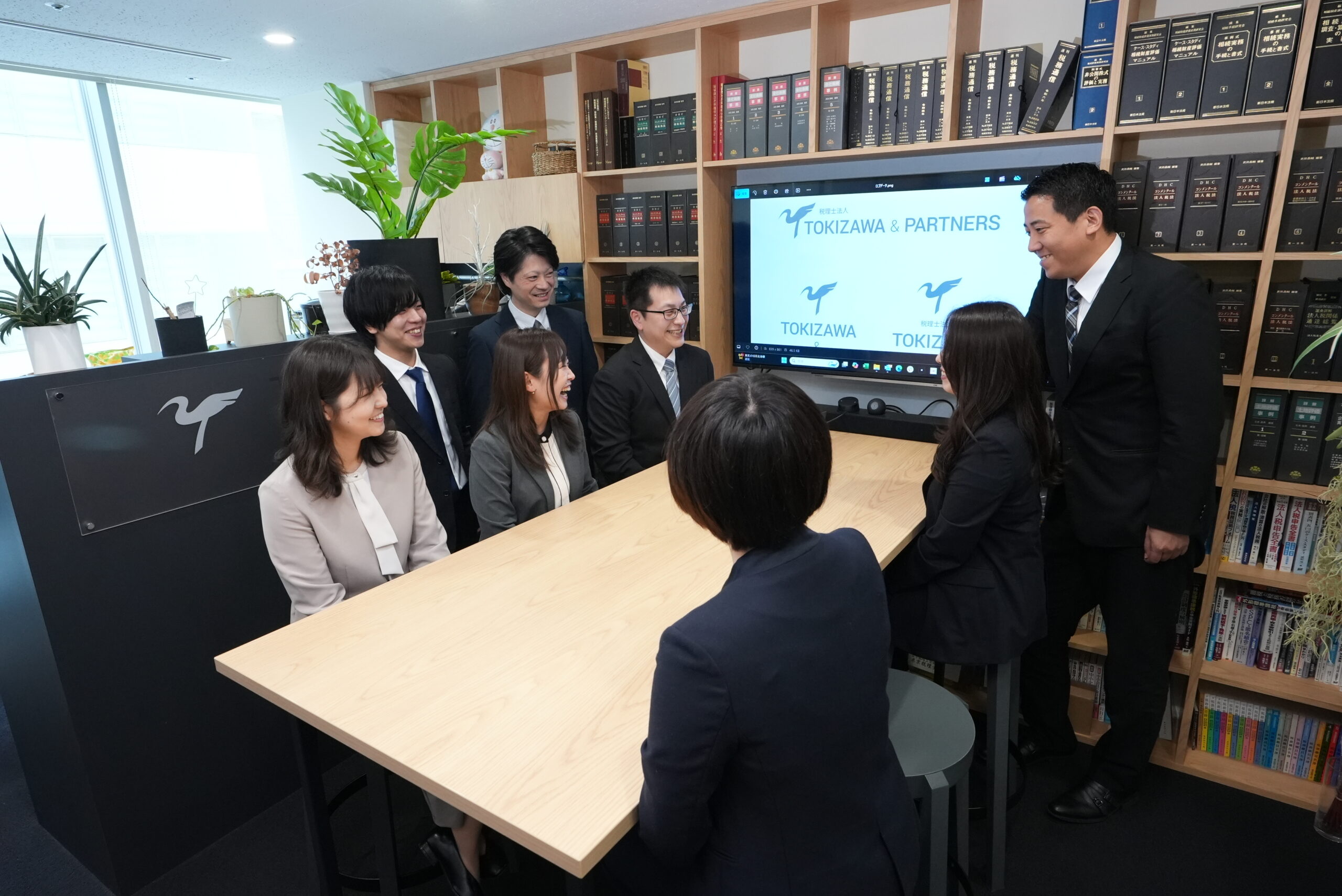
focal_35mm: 20
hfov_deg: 83.9
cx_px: 671
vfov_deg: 62.0
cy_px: 448
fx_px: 746
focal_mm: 20
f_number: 9
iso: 6400
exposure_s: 1/200
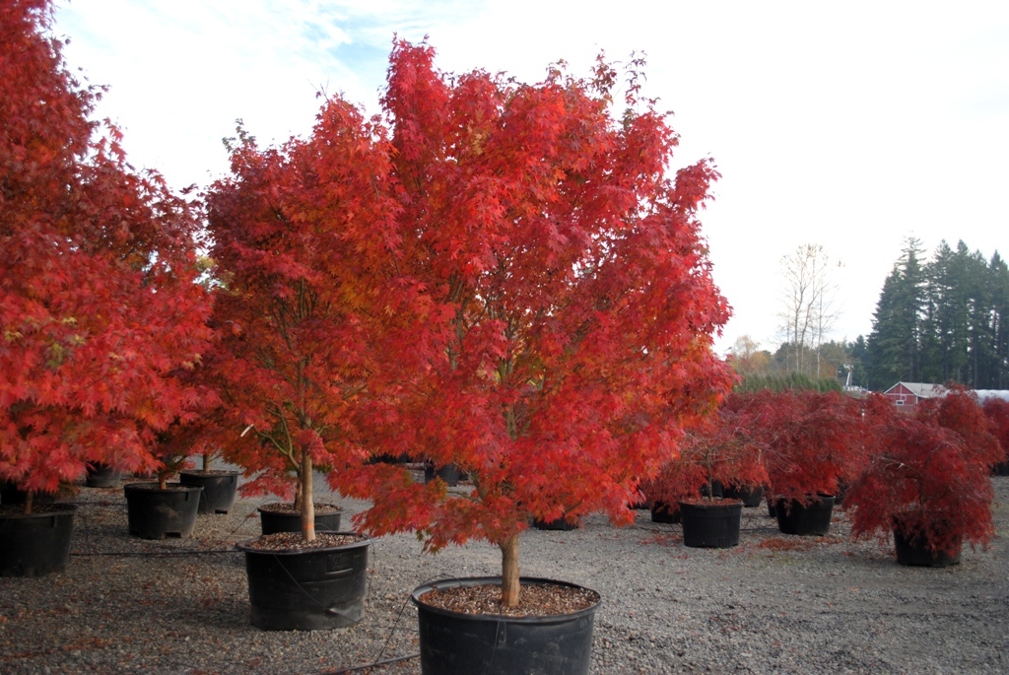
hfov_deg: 57.2
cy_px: 338
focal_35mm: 33
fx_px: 926
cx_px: 504
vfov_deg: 40.1
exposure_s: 1/60
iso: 200
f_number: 4
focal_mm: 22
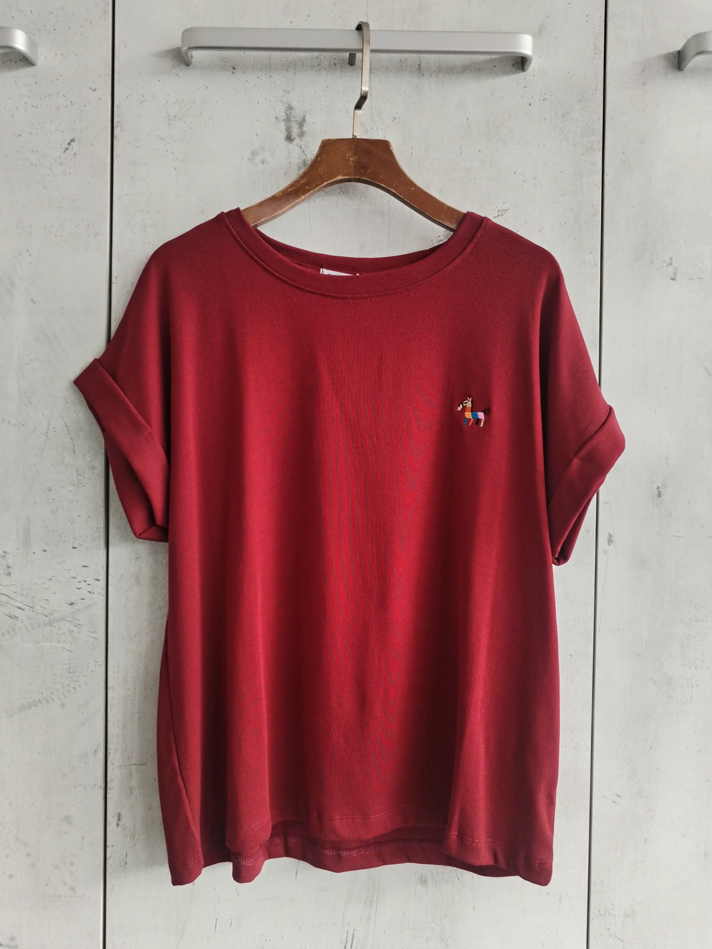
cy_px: 474
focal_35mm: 29
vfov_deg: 61.7
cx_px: 356
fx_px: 795
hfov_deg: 48.2
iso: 230
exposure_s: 1/100
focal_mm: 4.75
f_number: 1.8
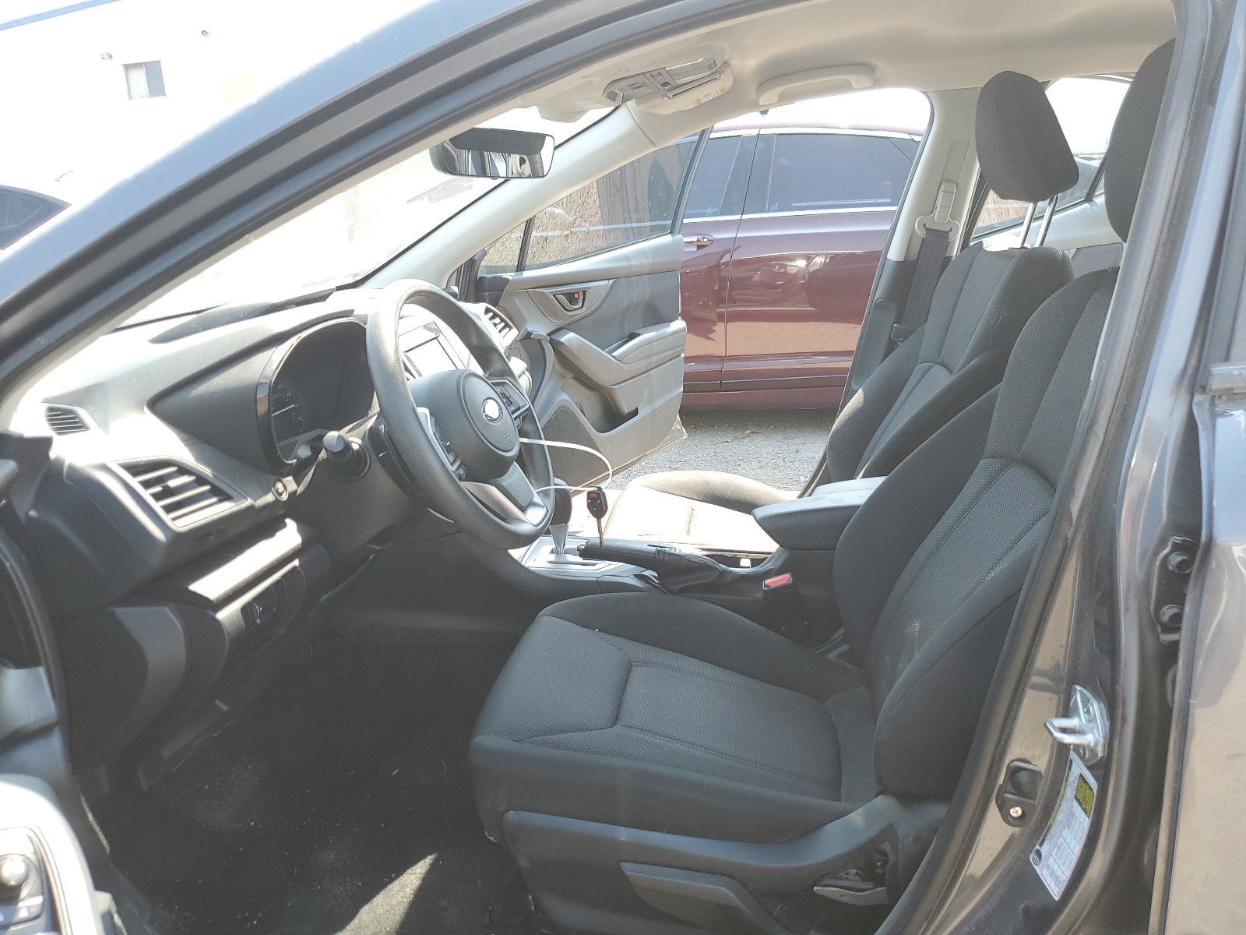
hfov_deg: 67.3
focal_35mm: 26
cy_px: 468
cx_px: 623
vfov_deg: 53.1
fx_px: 936
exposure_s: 1/250
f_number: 1.5
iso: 50
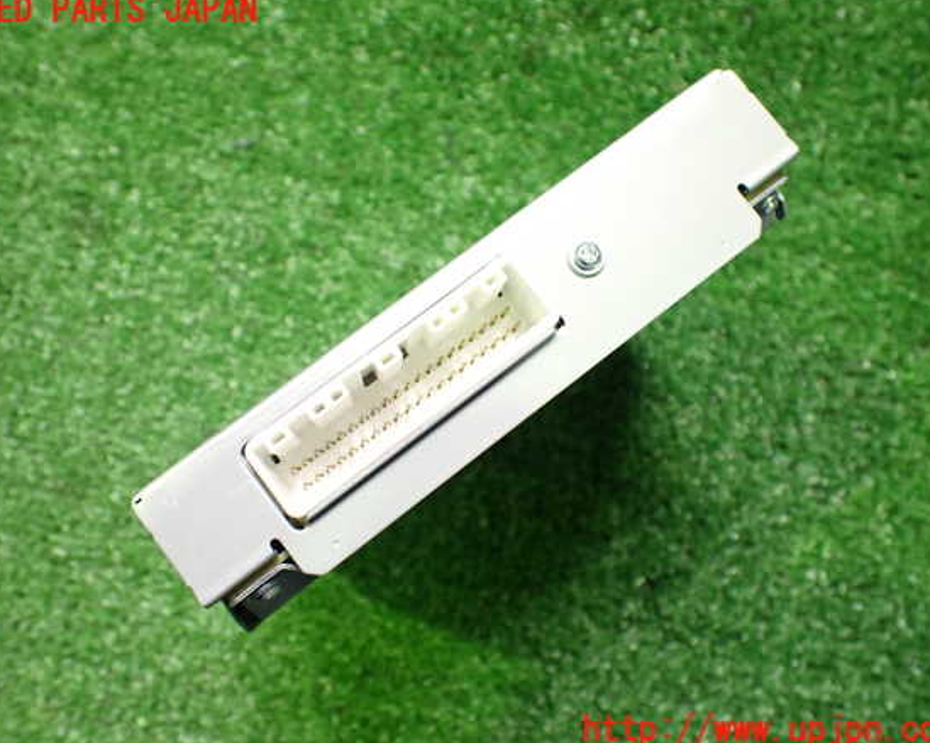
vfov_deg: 45.8
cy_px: 371
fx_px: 881
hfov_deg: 55.7
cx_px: 457
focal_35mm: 32
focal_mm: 5.4
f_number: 2.3
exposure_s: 1/50
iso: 800
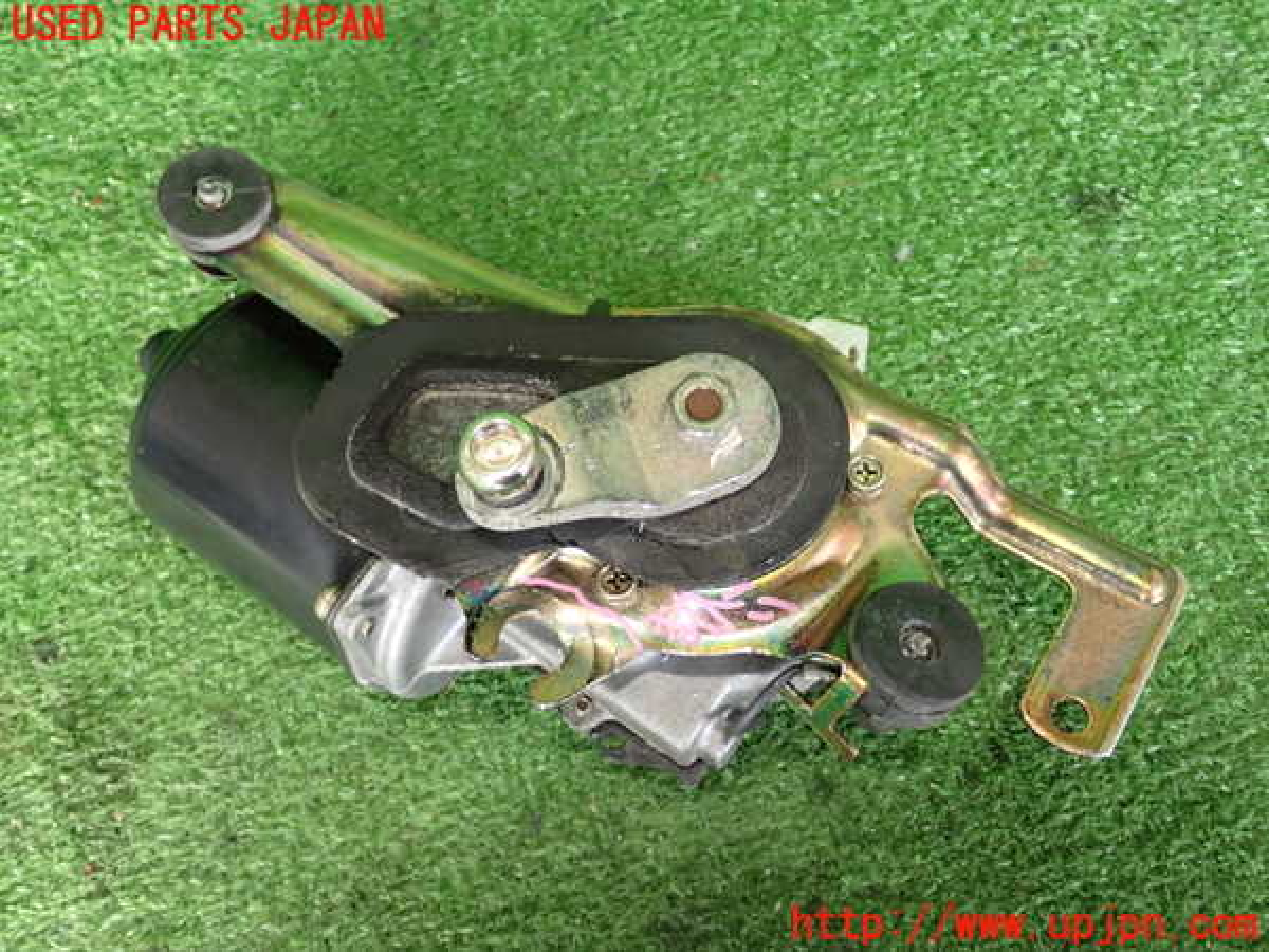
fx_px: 1503
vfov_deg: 35.1
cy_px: 476
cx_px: 634
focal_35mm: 41
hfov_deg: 45.8
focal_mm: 7.31
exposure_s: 1/30
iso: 800
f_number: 2.8
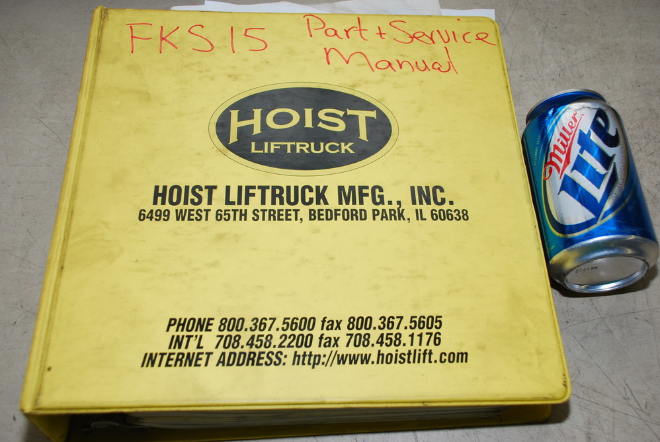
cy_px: 217
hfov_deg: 48.4
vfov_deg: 33.5
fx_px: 734
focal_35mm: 40
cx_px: 334
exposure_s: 1/60
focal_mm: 26
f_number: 5
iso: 200
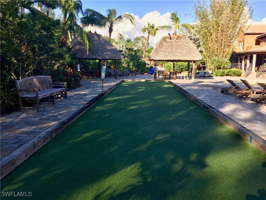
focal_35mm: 29
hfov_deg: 61.7
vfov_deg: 48.2
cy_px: 100
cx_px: 133
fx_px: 223
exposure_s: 1/791
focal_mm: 4.15
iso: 32
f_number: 2.2
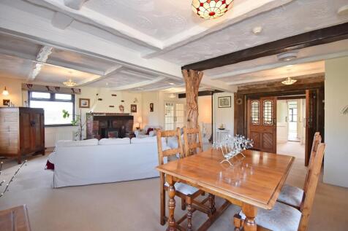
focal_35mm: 15
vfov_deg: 77.3
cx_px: 174
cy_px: 116
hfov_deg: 100.4
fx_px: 145
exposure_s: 1/30
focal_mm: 10
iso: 400
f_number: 4.5
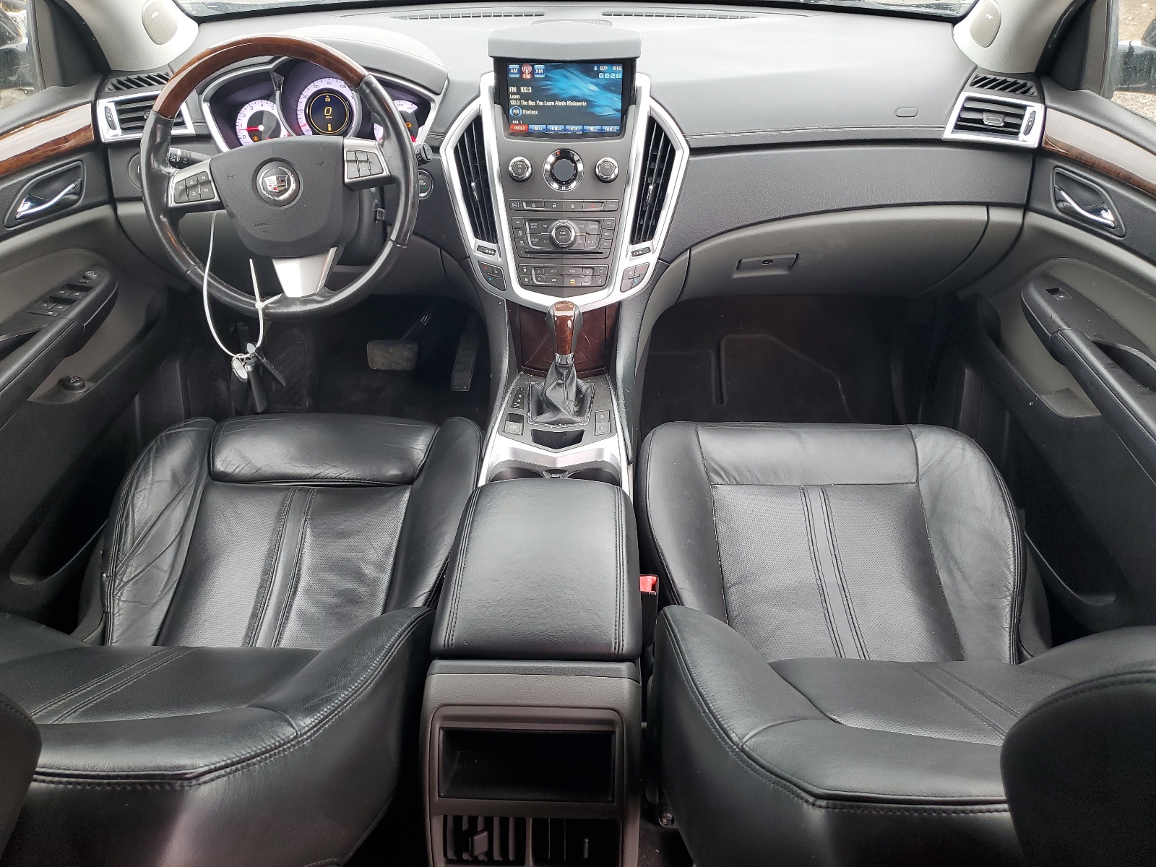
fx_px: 868
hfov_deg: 67.3
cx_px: 578
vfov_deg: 53.1
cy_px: 434
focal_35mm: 26
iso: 58
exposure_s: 1/60.2
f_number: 1.5
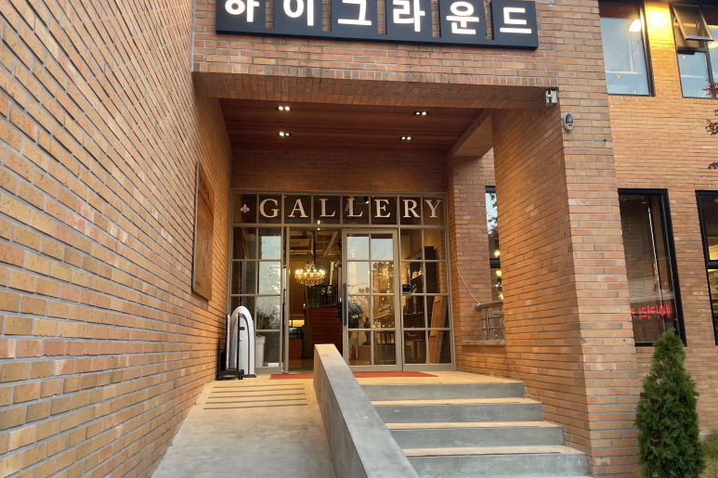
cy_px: 233
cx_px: 351
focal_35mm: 28
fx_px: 558
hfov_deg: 65.5
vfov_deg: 46.4
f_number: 1.6
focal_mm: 4.2
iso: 125
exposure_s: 1/120
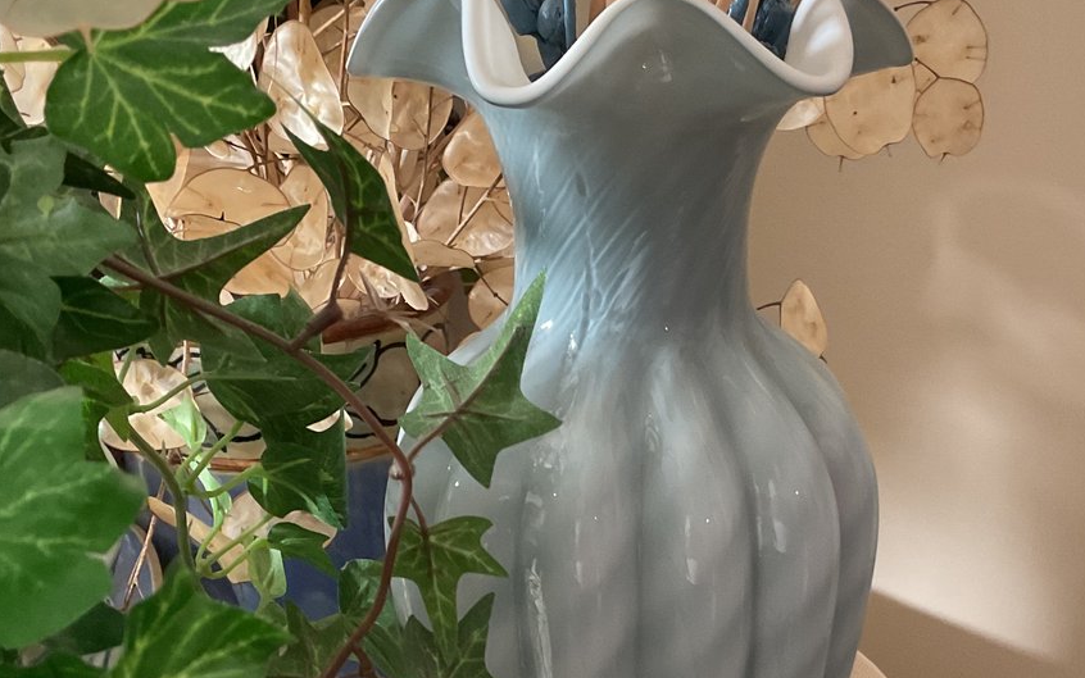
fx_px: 1627
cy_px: 513
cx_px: 576
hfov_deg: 36.9
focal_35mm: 55
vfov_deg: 23.3
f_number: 1.8
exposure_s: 1/40
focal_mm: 3
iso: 200
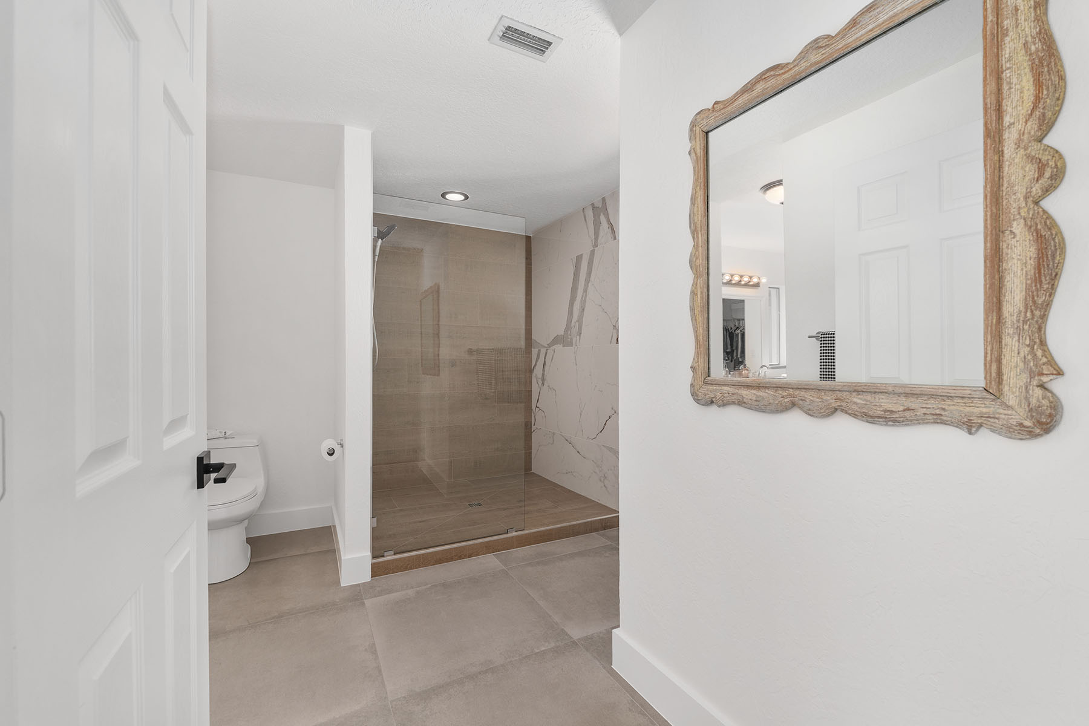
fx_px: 423
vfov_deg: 81.2
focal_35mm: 14
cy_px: 363
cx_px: 544
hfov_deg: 104.3
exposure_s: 1/13
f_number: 7.1
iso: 320
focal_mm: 14
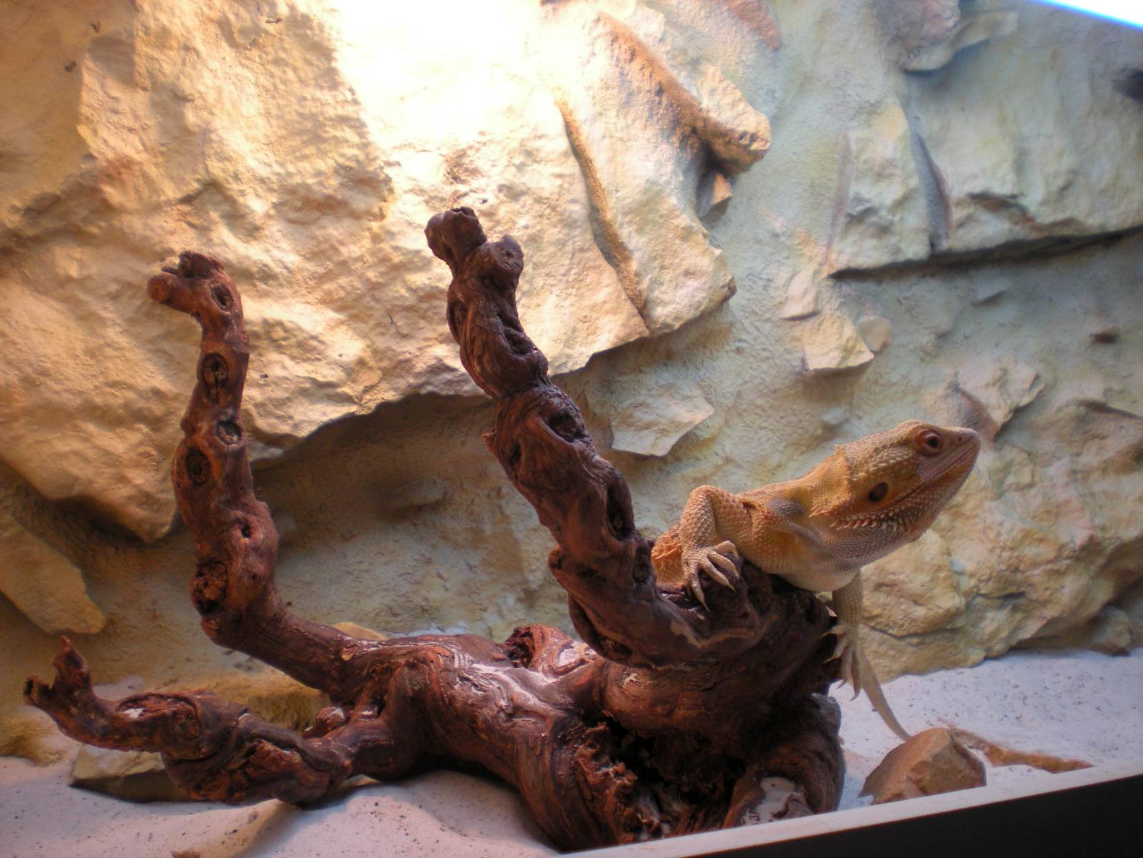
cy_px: 429
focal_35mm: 38
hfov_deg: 49.0
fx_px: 1255
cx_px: 572
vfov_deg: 37.7
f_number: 3.1
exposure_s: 1/61.3
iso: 128
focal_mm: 6.3
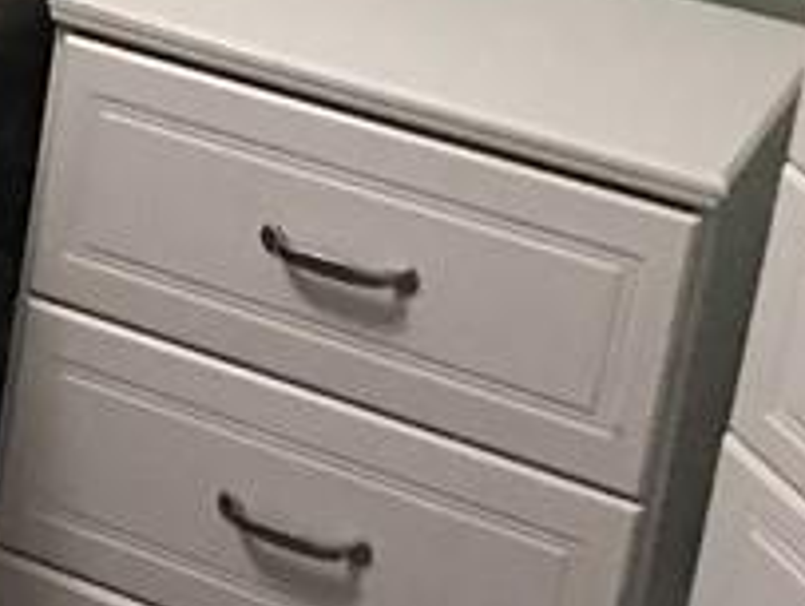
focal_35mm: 141
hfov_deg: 11.5
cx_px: -1138
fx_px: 3285
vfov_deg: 10.1
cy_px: -376
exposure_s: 1/11
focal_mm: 3.99
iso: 100
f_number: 1.8
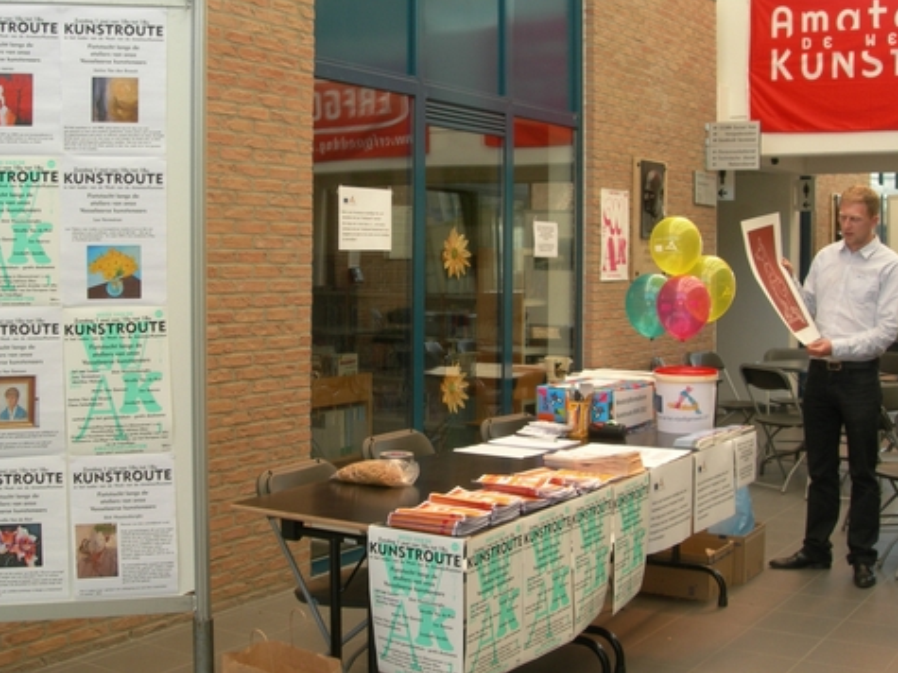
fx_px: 1245
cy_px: 302
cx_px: 395
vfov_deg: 30.2
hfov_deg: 39.6
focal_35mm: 48
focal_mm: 7.8
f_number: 4.8
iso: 50
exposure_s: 1/39
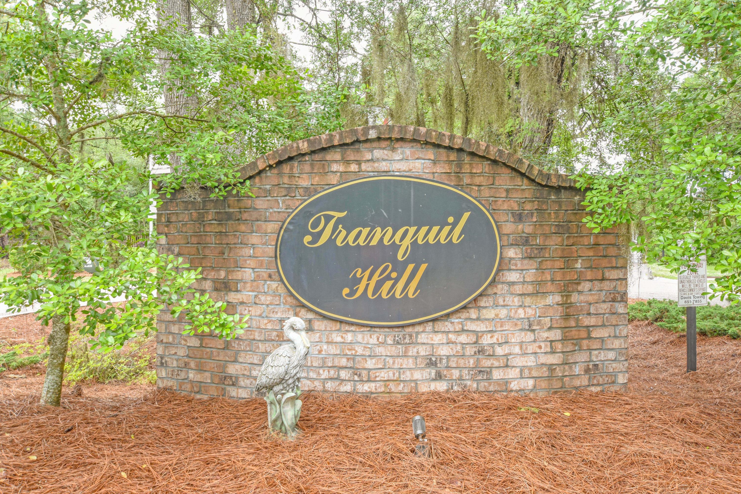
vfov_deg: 43.6
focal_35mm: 30
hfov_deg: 61.9
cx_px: 370
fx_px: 618
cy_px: 247
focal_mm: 20
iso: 400
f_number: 10
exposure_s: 1/50
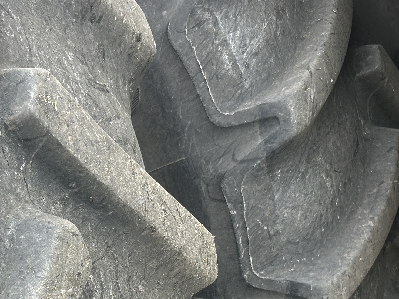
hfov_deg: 27.3
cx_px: 153
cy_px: 265
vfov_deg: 20.3
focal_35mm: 71
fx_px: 818
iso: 50
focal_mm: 5.7
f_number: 1.5
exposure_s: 1/171
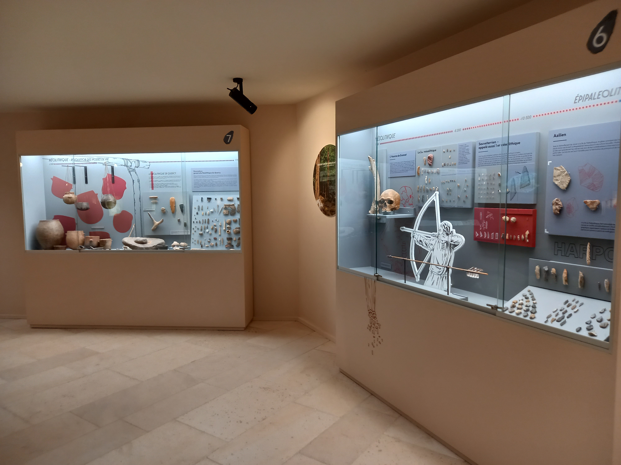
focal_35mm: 25
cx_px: 310
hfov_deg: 69.4
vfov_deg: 54.9
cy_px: 232
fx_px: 448
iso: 200
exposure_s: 1/60
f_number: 2
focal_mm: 4.6
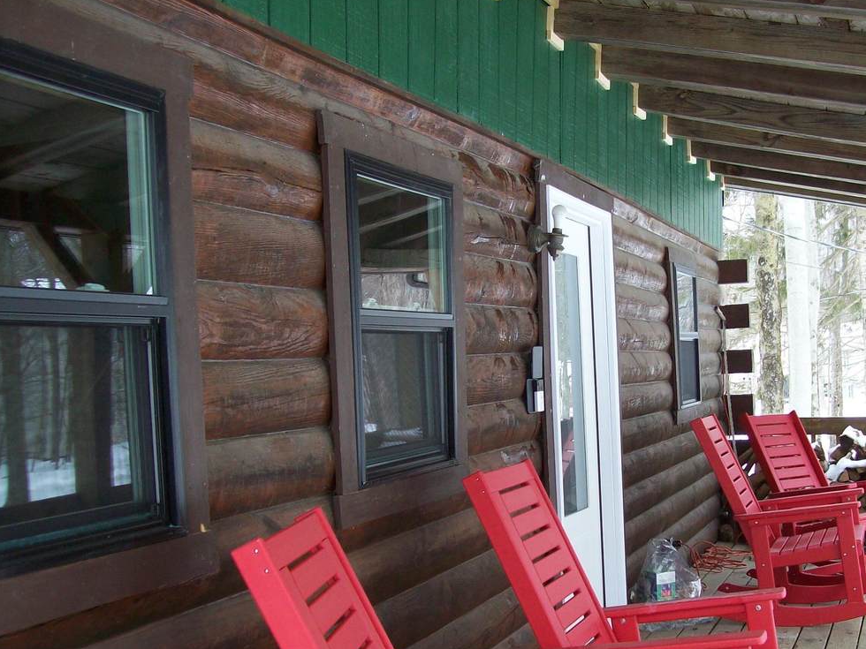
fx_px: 1176
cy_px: 418
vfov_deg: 30.7
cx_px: 562
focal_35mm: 47
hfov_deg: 40.0
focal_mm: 6
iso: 80
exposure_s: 1/116
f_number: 2.7
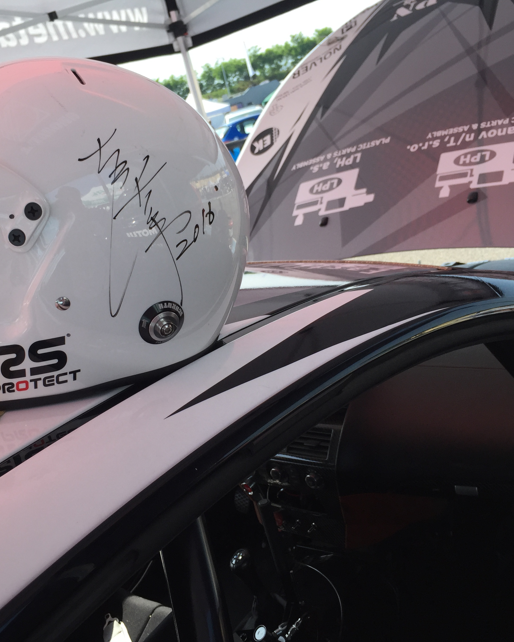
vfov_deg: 47.9
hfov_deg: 38.9
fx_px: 723
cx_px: 198
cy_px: 323
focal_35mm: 38
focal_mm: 4.15
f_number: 2.2
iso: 32
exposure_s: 1/694
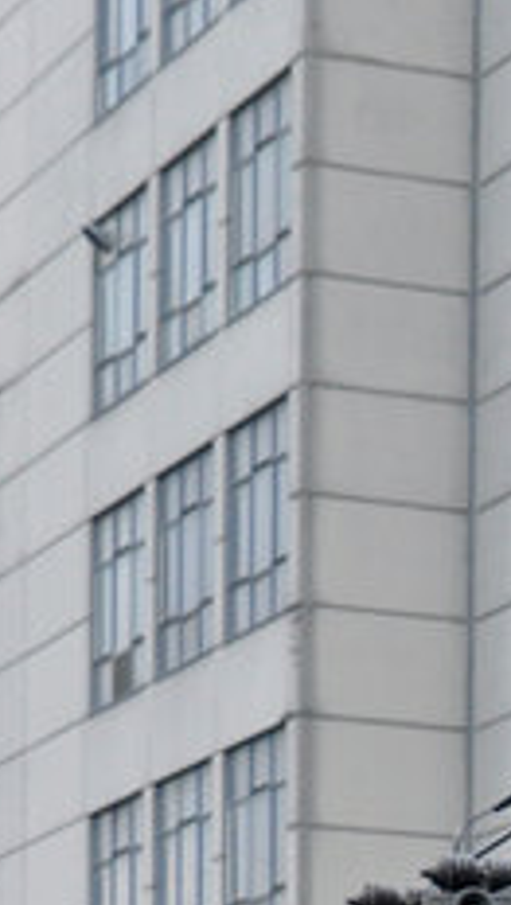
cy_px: 1133
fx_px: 5068
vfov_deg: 10.0
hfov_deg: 5.4
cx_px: 1592
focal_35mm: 211
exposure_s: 1/30
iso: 500
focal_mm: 26
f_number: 2.8
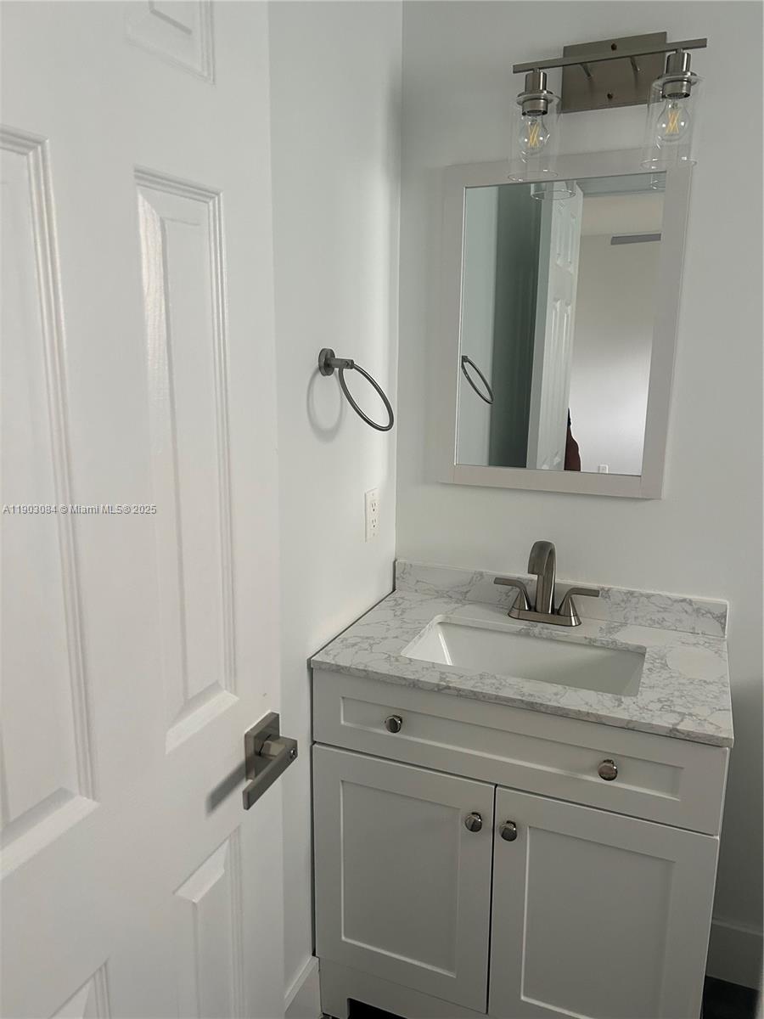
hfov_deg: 53.1
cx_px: 382
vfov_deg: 67.3
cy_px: 510
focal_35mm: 26
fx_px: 765
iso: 125
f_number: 1.5
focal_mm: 5.7
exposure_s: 1/97
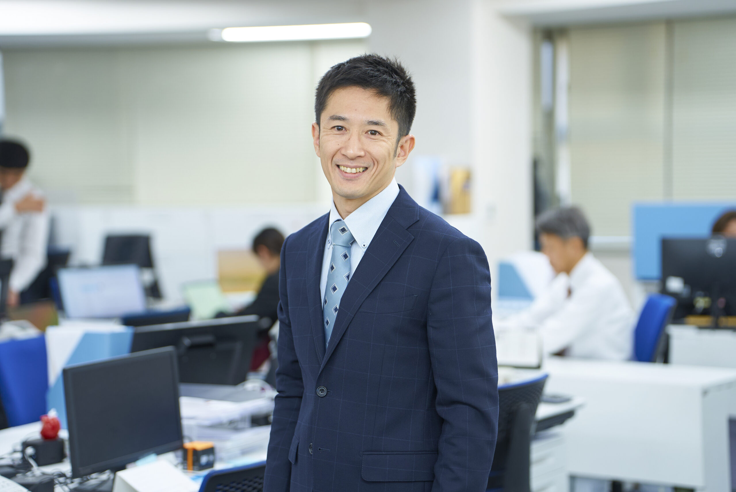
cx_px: 368
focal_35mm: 85
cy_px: 246
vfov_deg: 16.1
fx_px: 1739
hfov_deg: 23.9
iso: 400
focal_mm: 85
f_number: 2.8
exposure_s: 1/100
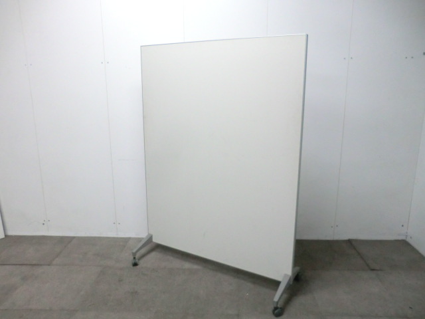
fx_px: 331
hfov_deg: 65.3
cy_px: 160
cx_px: 212
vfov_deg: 51.4
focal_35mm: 27
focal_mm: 4.9
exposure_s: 1/60
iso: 400
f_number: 3.2
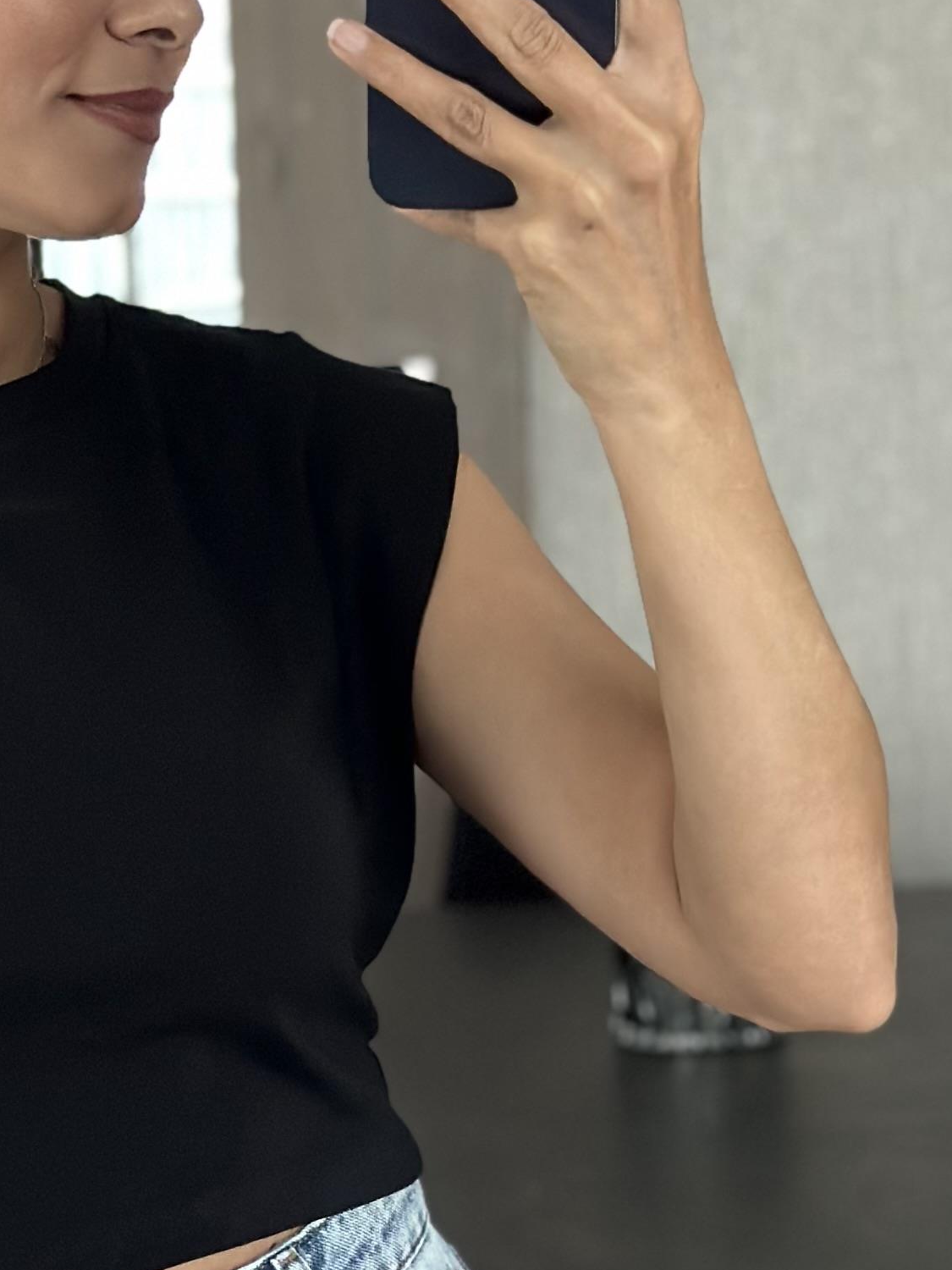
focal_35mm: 129
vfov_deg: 15.2
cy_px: 917
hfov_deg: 11.4
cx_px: 127
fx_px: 4730
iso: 320
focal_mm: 6.86
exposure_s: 1/40
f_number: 1.78
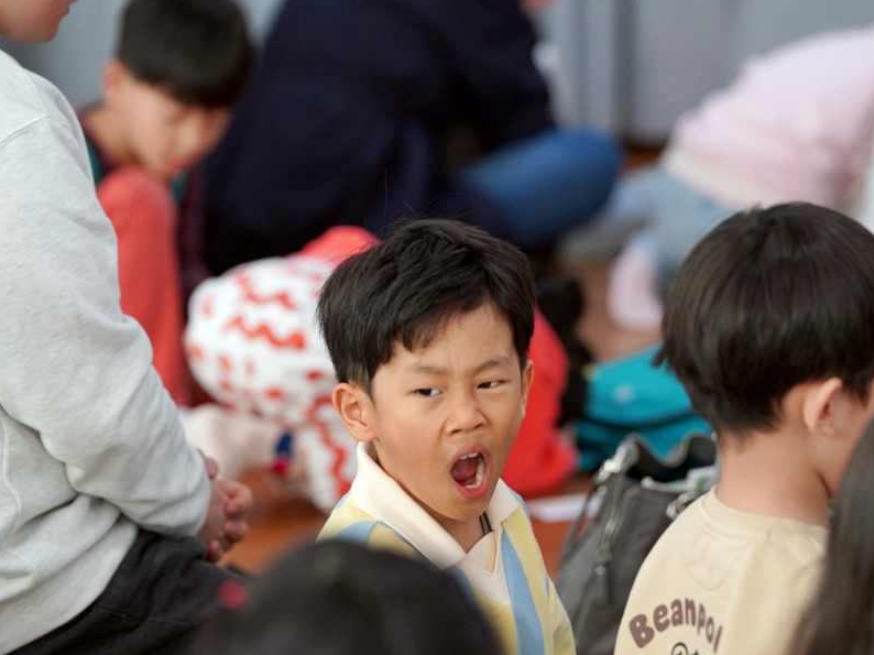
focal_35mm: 218
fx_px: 5502
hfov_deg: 9.1
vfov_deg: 6.8
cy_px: 327
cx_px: 484
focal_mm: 200
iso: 1250
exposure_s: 1/250
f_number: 4
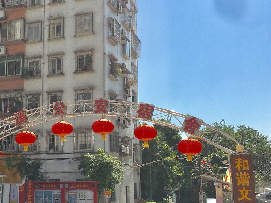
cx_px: 92
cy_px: 116
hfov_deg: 37.8
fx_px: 392
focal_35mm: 50
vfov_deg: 29.1
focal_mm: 4.15
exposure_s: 1/3846
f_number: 2.2
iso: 25
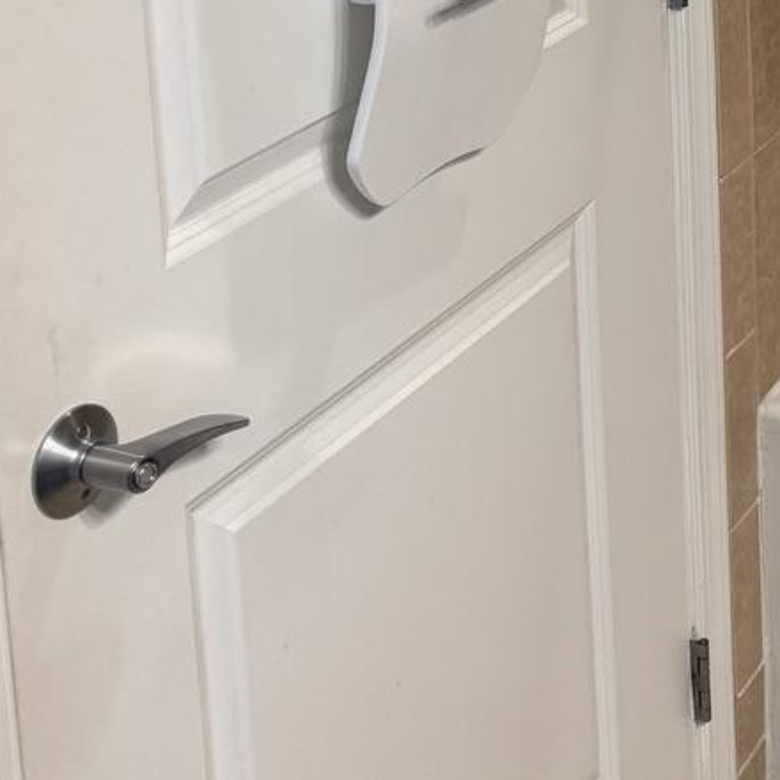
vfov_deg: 20.6
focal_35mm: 74
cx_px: 1009
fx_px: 1886
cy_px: -316
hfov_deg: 21.2
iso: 250
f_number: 1.78
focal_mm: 6.76
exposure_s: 1/60
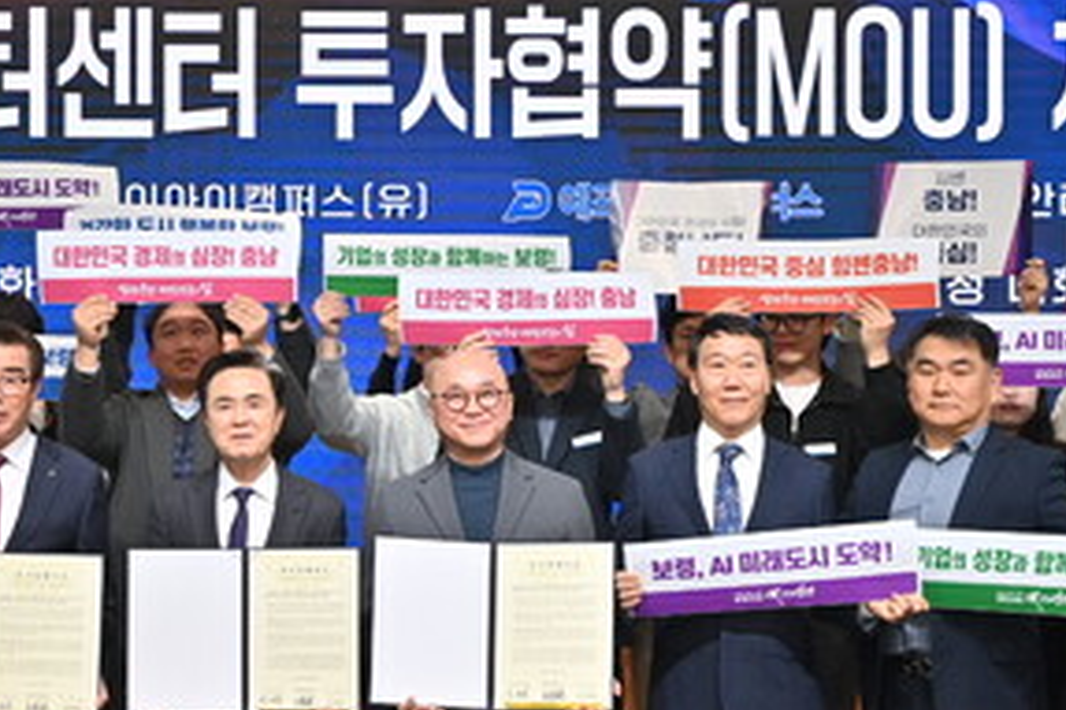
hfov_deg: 17.8
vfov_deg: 11.9
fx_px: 3403
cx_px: 379
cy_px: 368
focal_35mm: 115
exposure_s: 1/250
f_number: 5.6
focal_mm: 55
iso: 1000
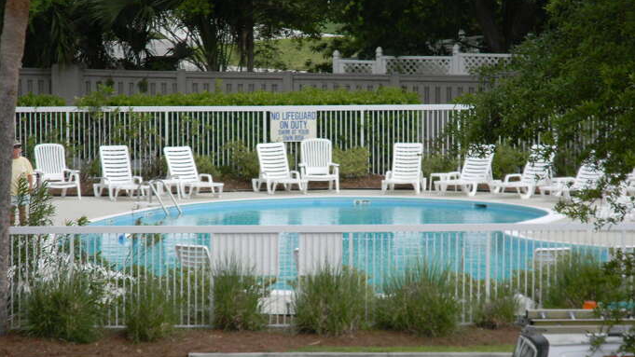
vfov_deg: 4.9
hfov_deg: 8.7
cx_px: 318
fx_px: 4159
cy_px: 218
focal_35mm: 247
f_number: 5.4
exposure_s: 1/252
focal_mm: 41
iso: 80
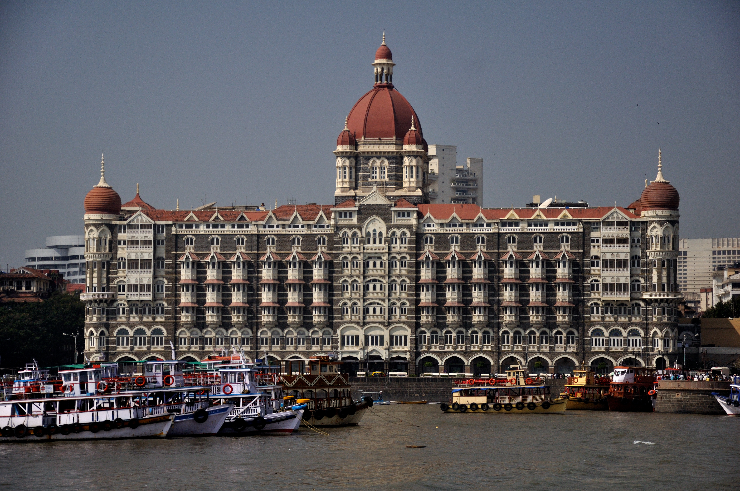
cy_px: 246
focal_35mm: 105
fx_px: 2156
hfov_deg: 19.5
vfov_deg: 13.0
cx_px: 370
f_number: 5.6
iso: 400
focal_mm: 70
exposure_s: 1/1500
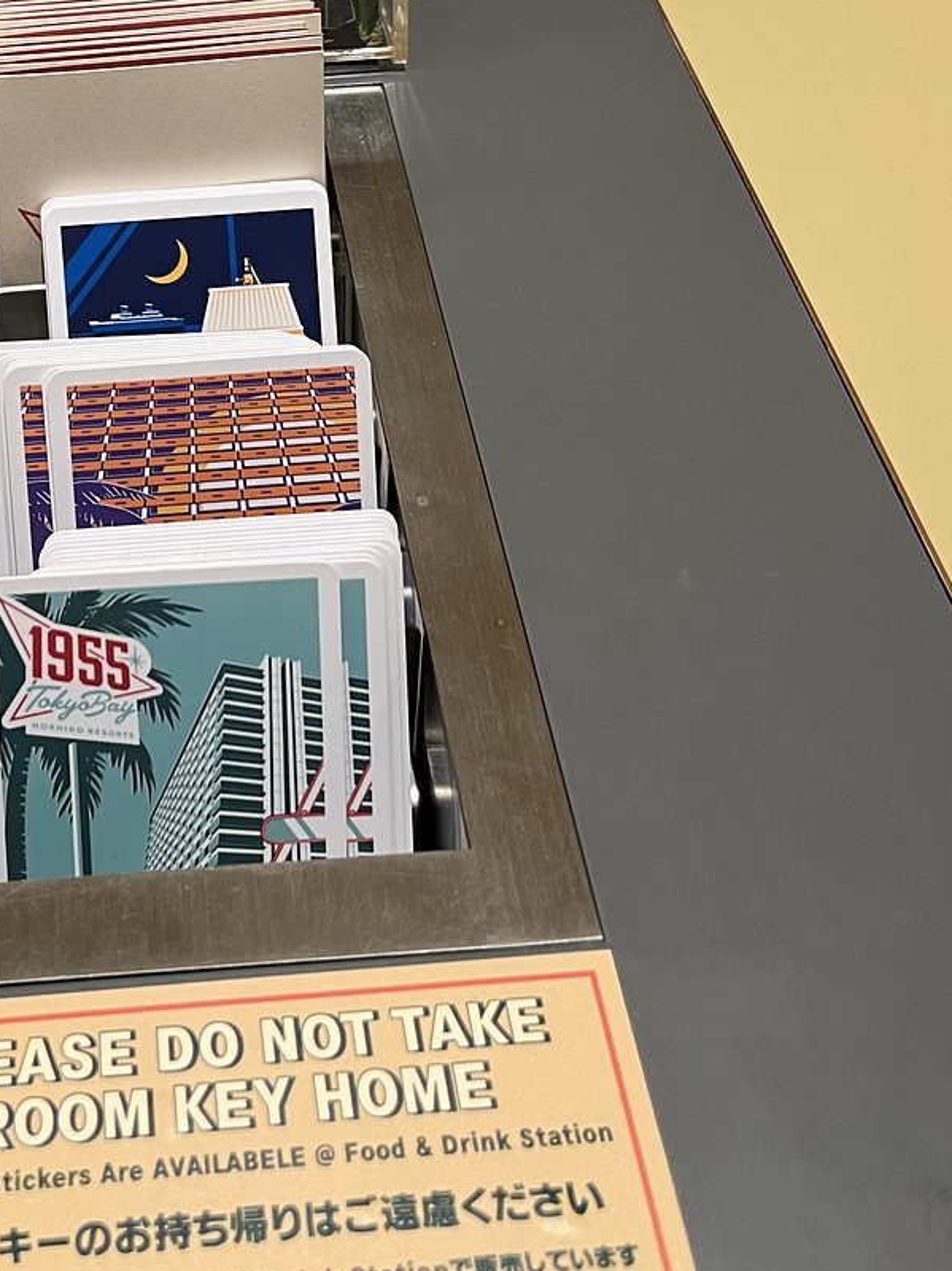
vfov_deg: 36.5
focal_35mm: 50
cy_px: 197
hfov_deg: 28.5
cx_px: 194
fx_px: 1834
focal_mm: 5.1
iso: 100
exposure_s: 1/50
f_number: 1.6
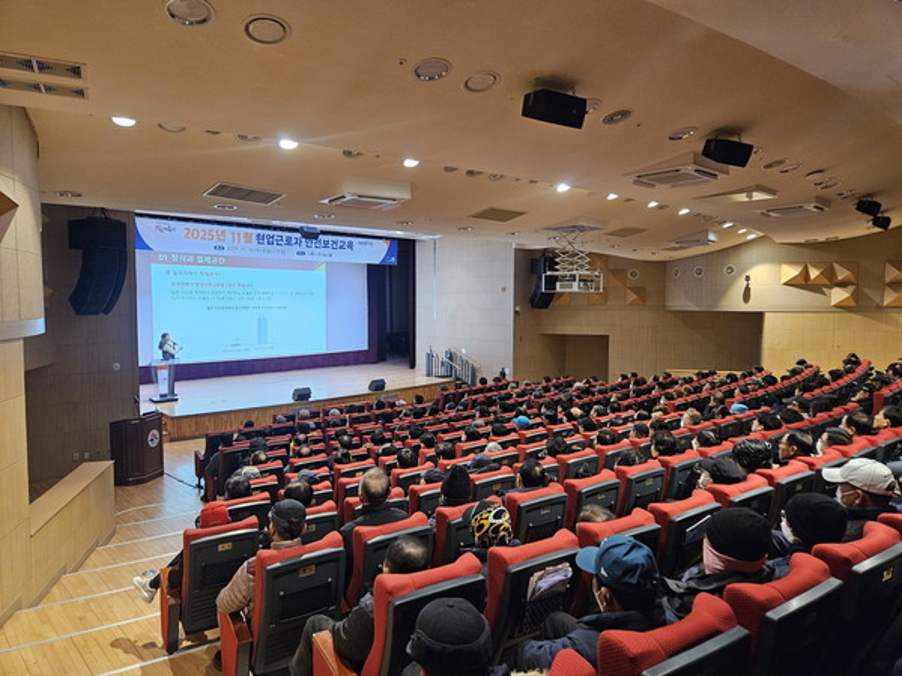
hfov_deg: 73.9
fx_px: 599
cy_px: 338
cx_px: 451
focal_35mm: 23
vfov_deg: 58.9
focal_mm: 5.4
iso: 1000
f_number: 1.8
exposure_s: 1/120
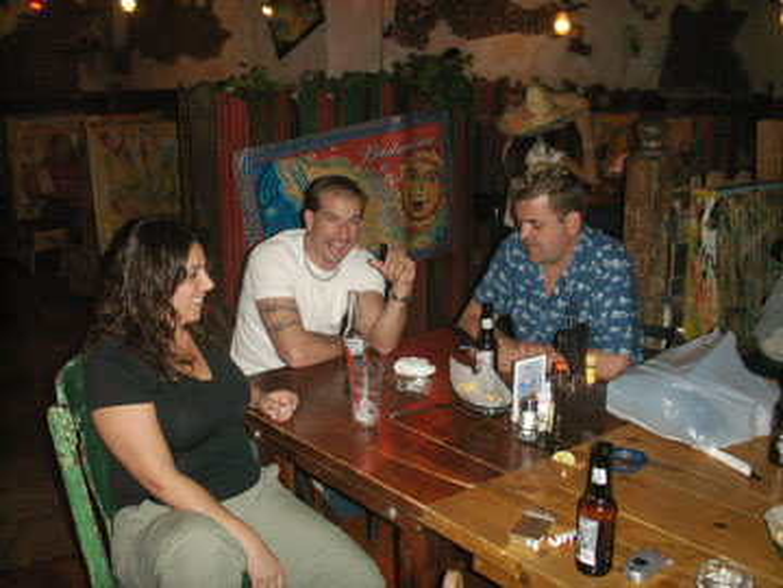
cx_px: 392
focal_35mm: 37
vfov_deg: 38.7
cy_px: 294
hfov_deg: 50.1
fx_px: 837
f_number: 3.5
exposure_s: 1/40
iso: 160
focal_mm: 7.7
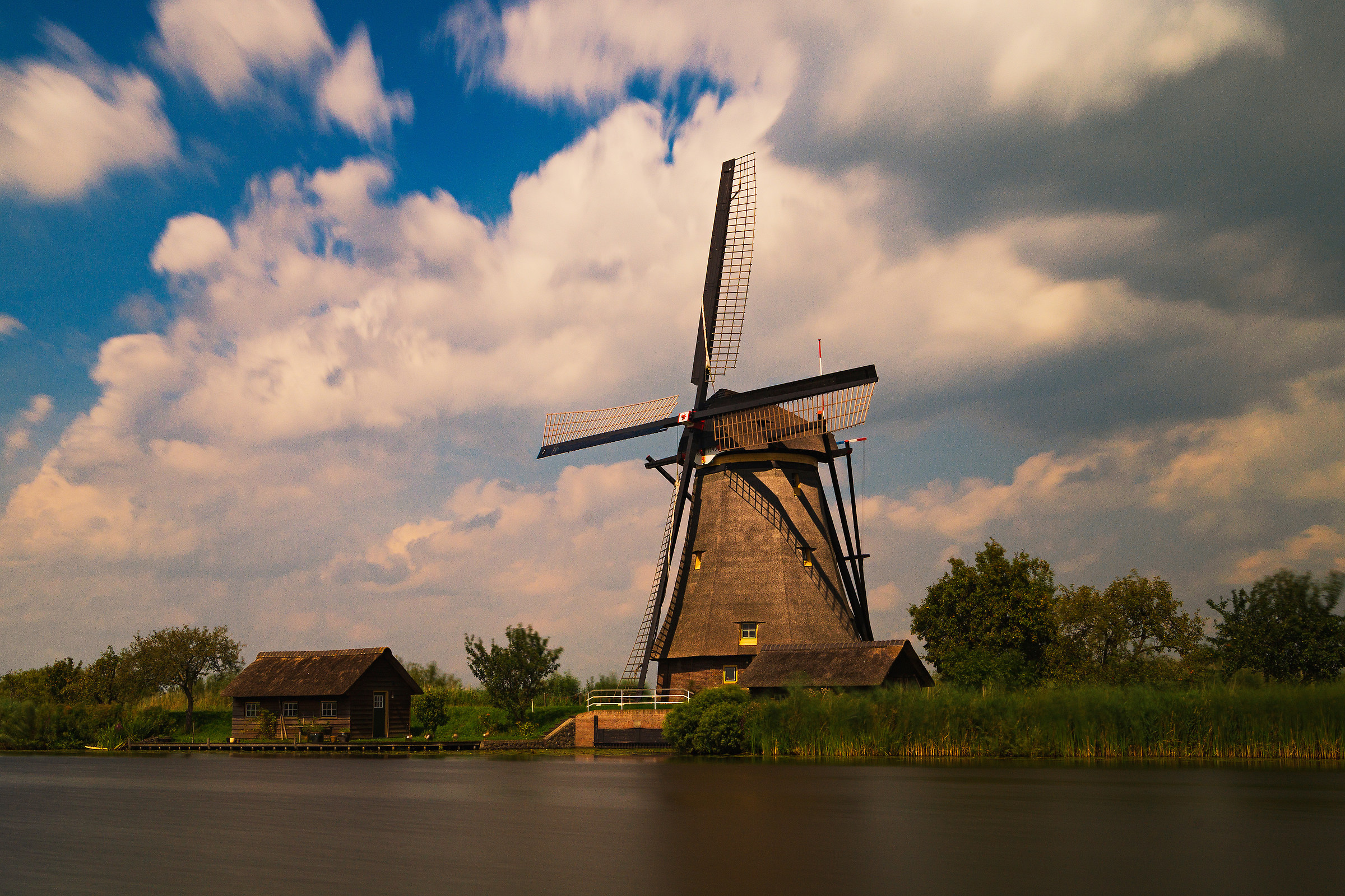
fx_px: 1569
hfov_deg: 46.4
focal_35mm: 42
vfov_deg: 31.9
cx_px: 672
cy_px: 448
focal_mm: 28
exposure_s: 20
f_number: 22
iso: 100
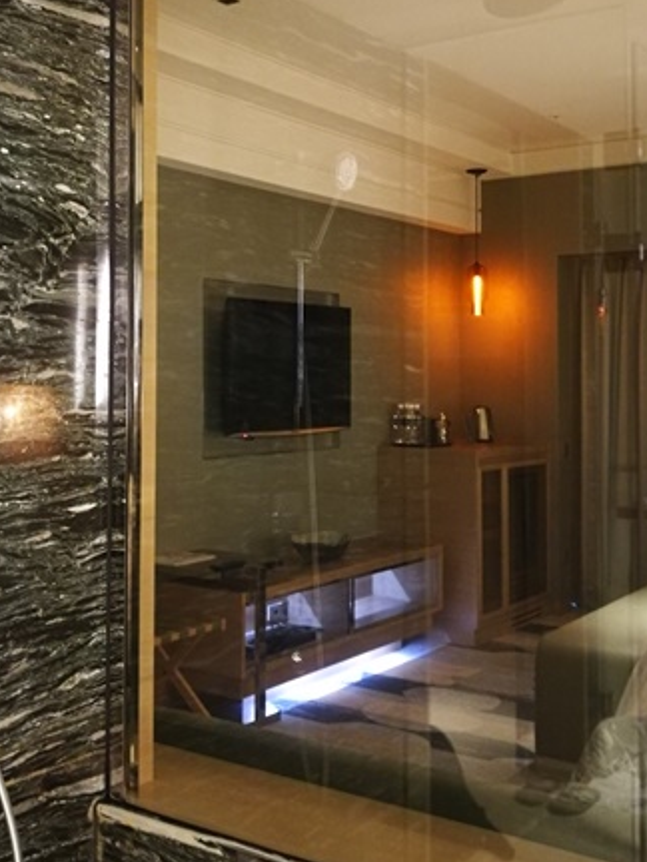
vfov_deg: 41.9
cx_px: 224
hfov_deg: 32.0
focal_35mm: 45
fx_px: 1121
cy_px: 339
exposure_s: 1/17.1
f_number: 2.2
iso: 1250
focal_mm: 4.5
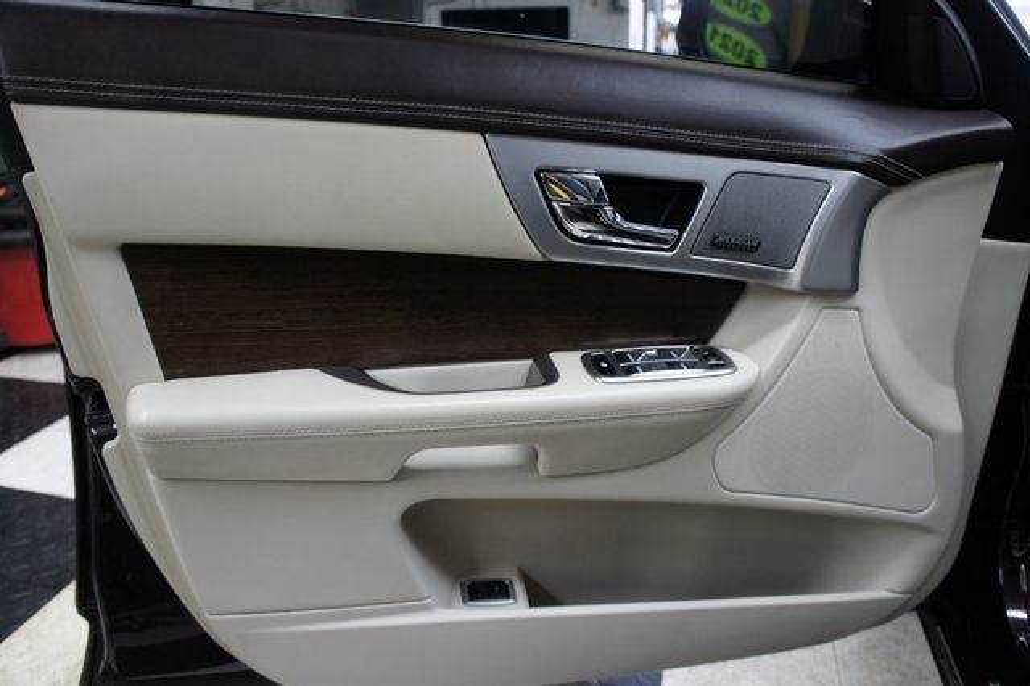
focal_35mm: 27
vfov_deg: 47.9
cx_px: 515
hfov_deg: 67.4
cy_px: 343
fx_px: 772
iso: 500
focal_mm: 18
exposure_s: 1/30
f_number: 3.5
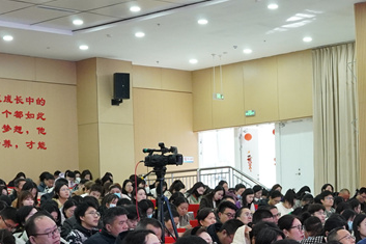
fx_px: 1209
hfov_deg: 17.0
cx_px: 316
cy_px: 246
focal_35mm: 119
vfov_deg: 11.4
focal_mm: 28
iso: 1250
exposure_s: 1/50
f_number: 5.6
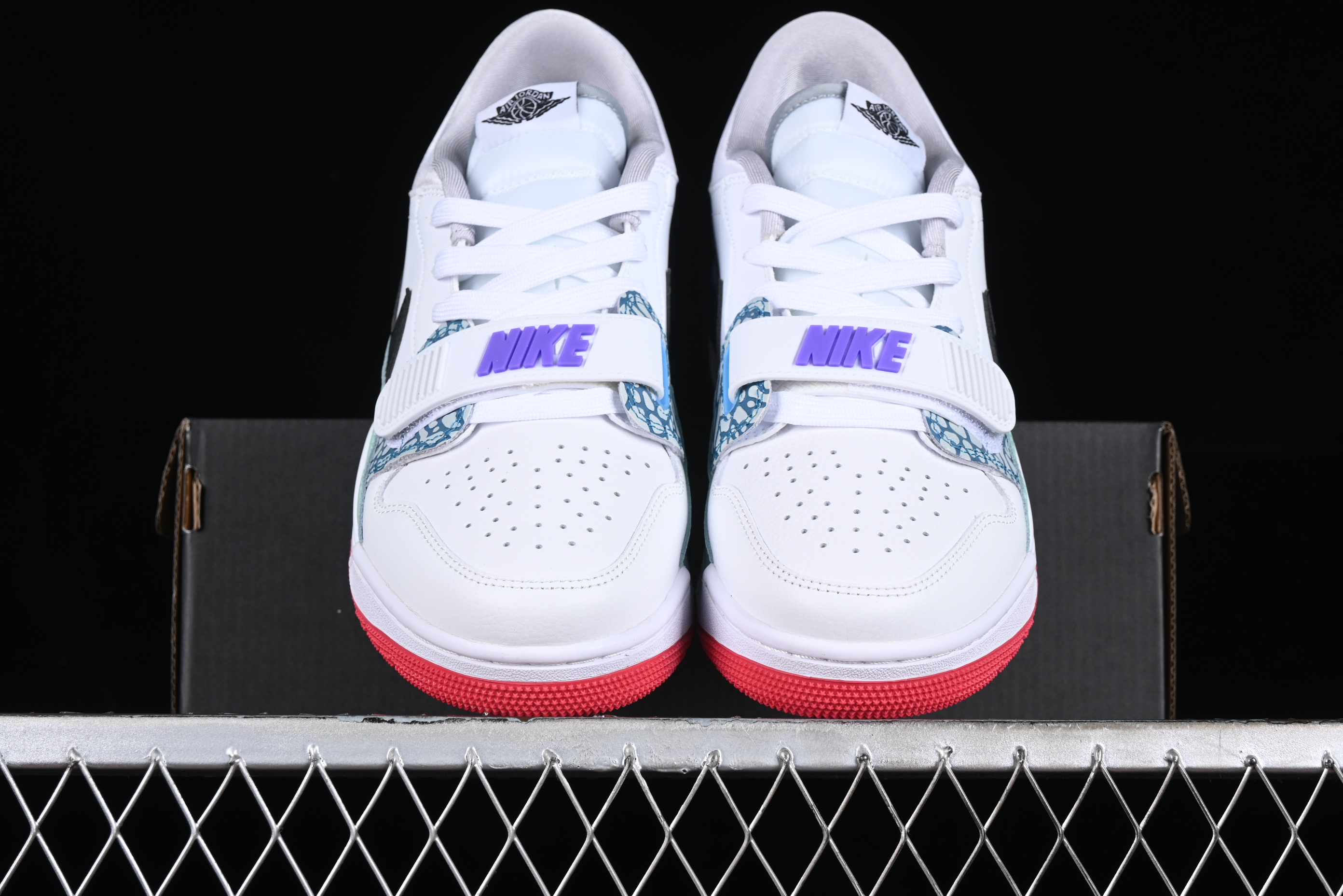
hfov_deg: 27.0
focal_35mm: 75
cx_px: 672
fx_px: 2798
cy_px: 448
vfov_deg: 18.2
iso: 160
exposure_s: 1/80
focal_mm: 50
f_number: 8
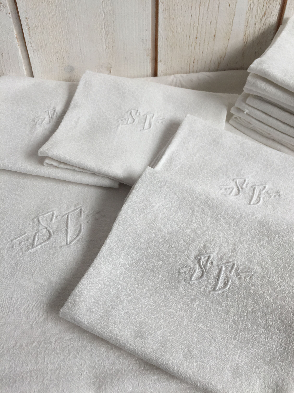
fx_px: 328
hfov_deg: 48.2
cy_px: 196
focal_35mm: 29
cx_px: 147
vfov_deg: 61.7
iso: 32
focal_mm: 4.15
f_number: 2.2
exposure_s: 1/289
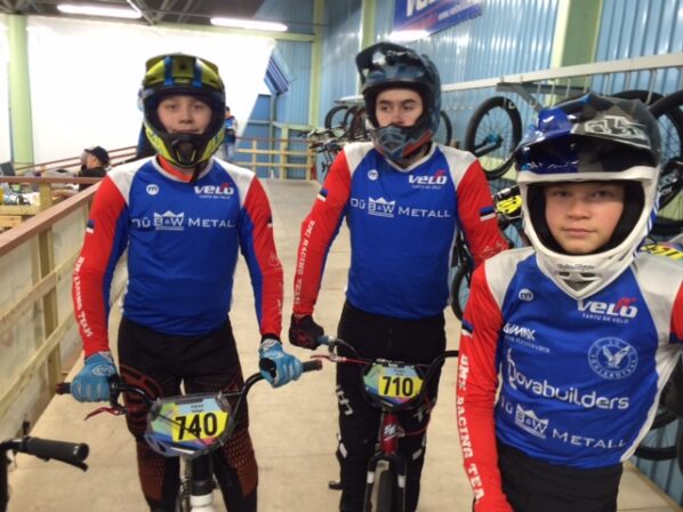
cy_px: 256
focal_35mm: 29
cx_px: 342
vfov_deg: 48.2
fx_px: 572
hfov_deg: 61.7
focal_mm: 4.15
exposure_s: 1/33
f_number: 2.2
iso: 125
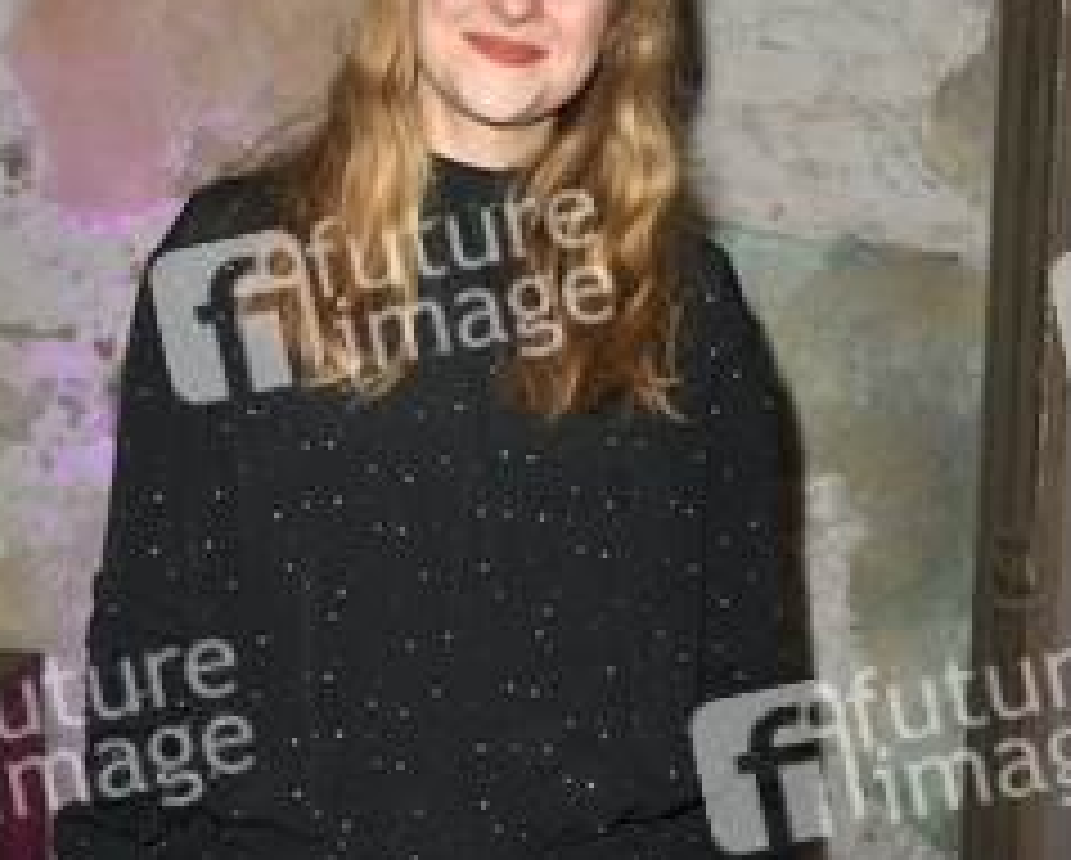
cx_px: 513
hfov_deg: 30.0
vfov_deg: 24.2
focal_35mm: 63
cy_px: 522
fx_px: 1999
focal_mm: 40
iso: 2000
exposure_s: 1/250
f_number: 6.3
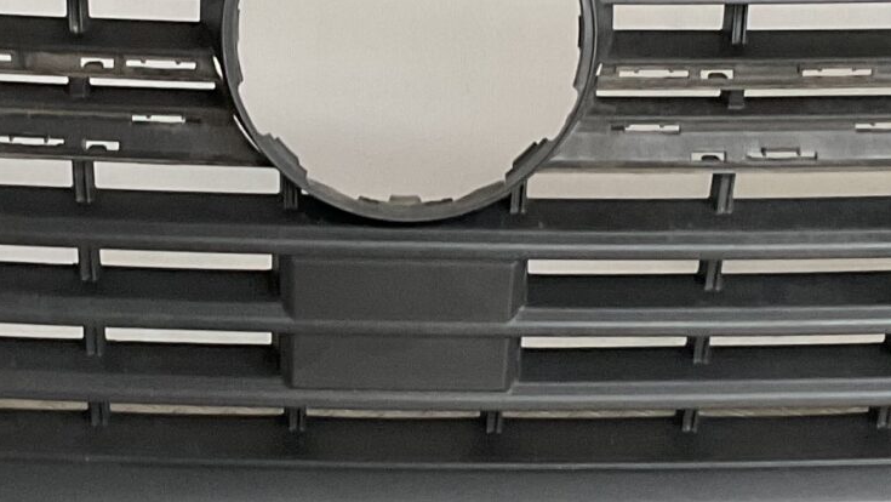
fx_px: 2600
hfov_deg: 19.4
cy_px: 135
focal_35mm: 110
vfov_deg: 11.0
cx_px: 344
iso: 125
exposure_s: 1/60
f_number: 1.8
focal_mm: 3
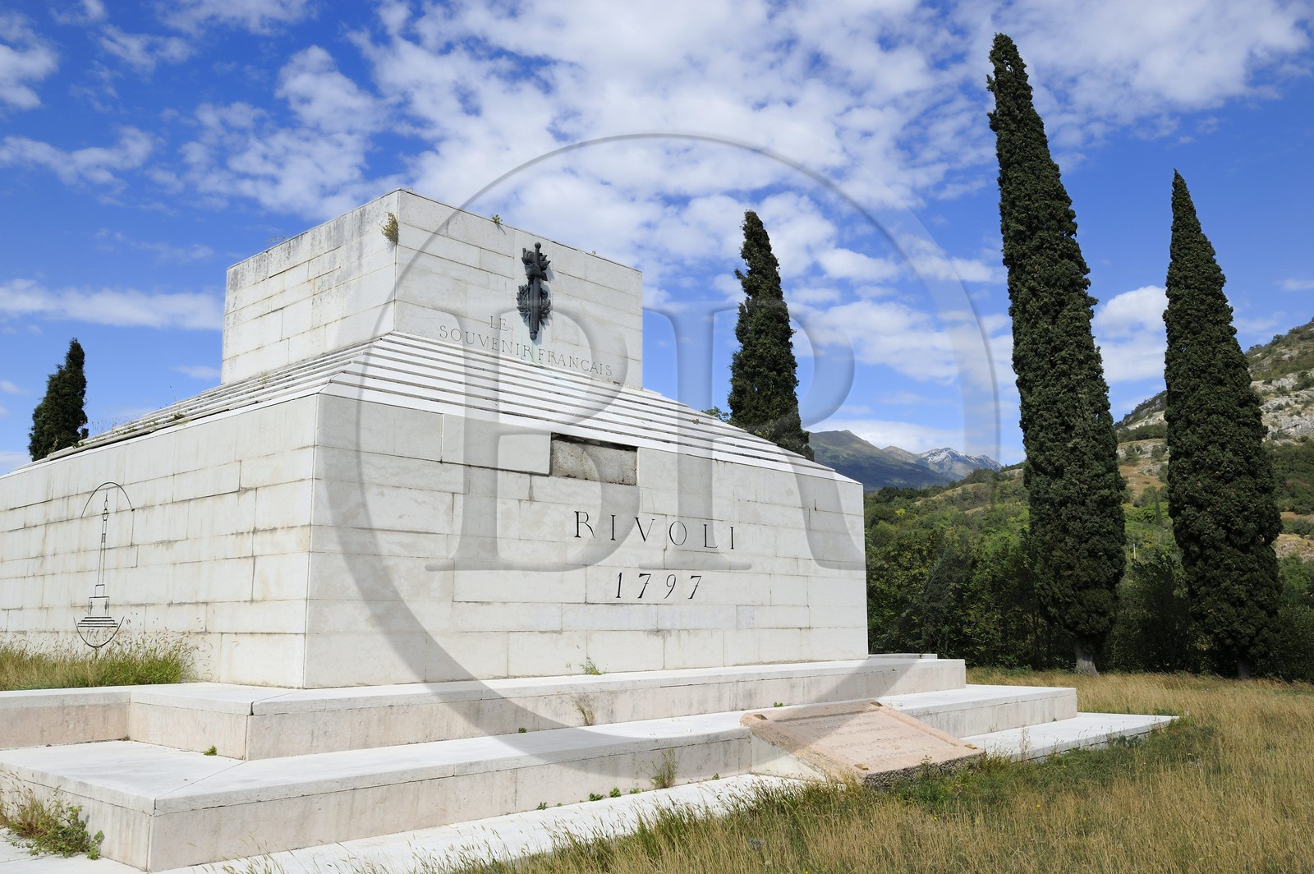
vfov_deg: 44.9
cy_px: 437
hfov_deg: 63.7
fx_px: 1058
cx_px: 657
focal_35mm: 29
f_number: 10
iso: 200
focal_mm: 29
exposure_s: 1/320
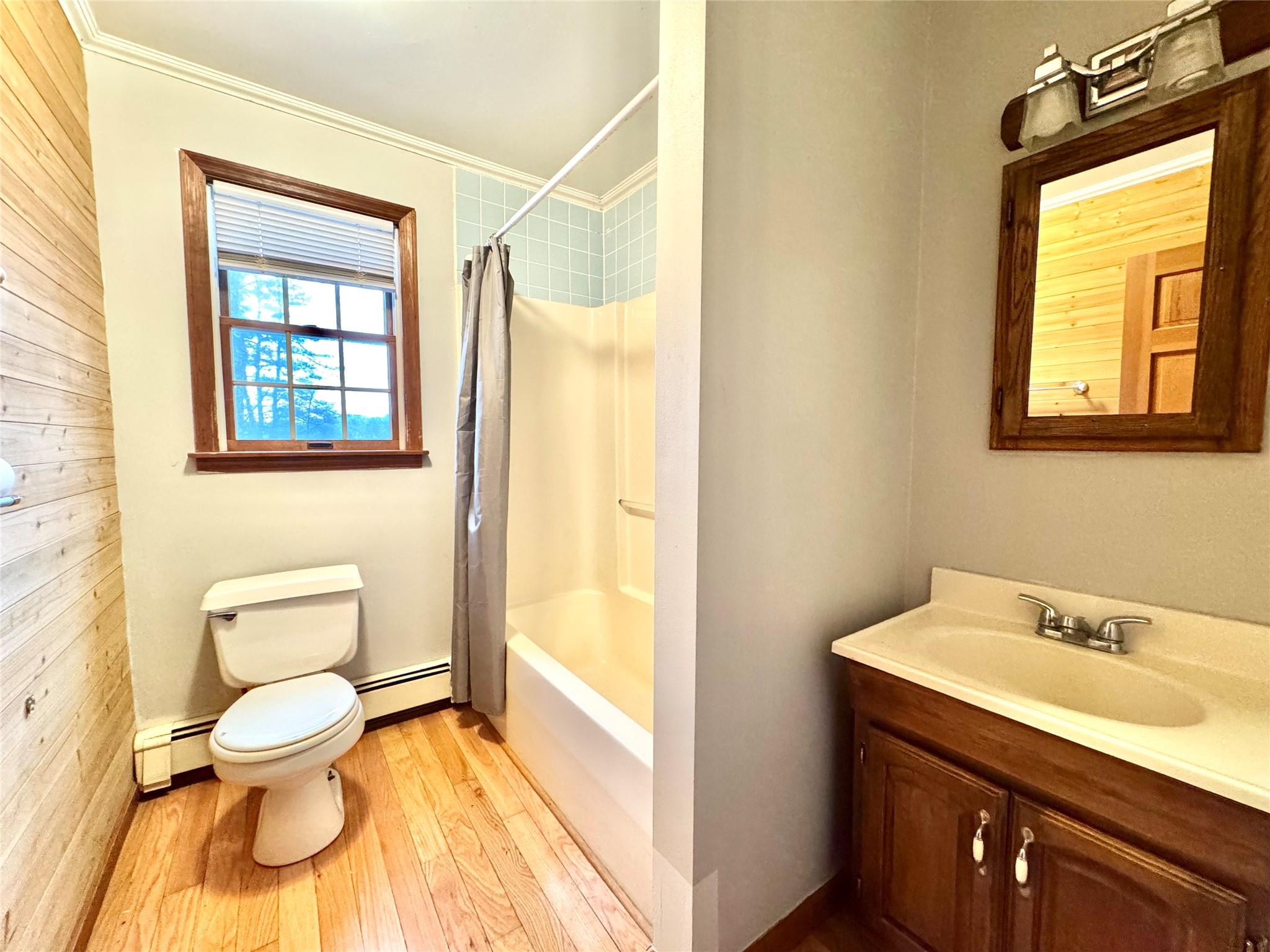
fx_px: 514
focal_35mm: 14
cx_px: 635
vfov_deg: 85.7
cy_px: 476
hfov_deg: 102.1
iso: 640
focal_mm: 2.22
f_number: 2.2
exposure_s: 1/60
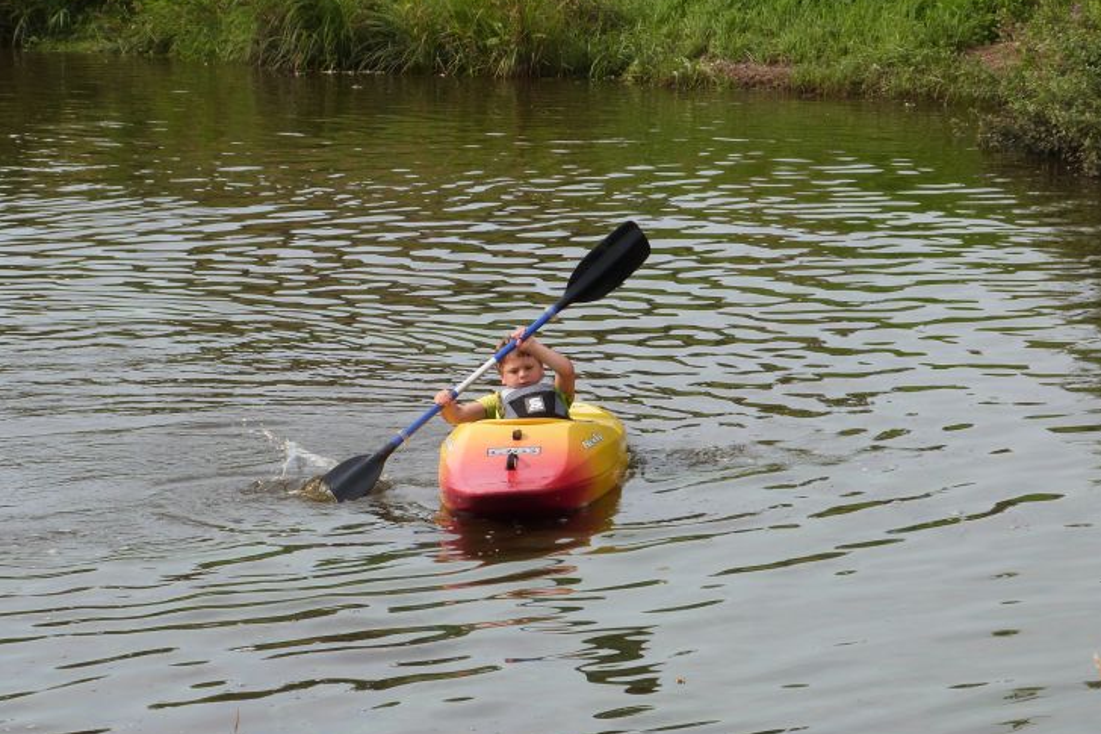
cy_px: 386
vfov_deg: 8.6
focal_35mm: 160
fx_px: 4892
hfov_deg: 12.8
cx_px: 507
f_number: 5.6
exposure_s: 1/320
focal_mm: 25.4
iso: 100
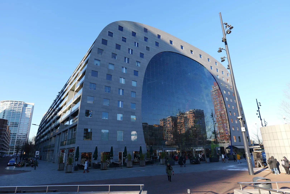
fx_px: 161
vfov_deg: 61.9
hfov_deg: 84.0
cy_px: 97
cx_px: 145
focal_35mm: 20
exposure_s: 1/160
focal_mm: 20
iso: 100
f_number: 4.5
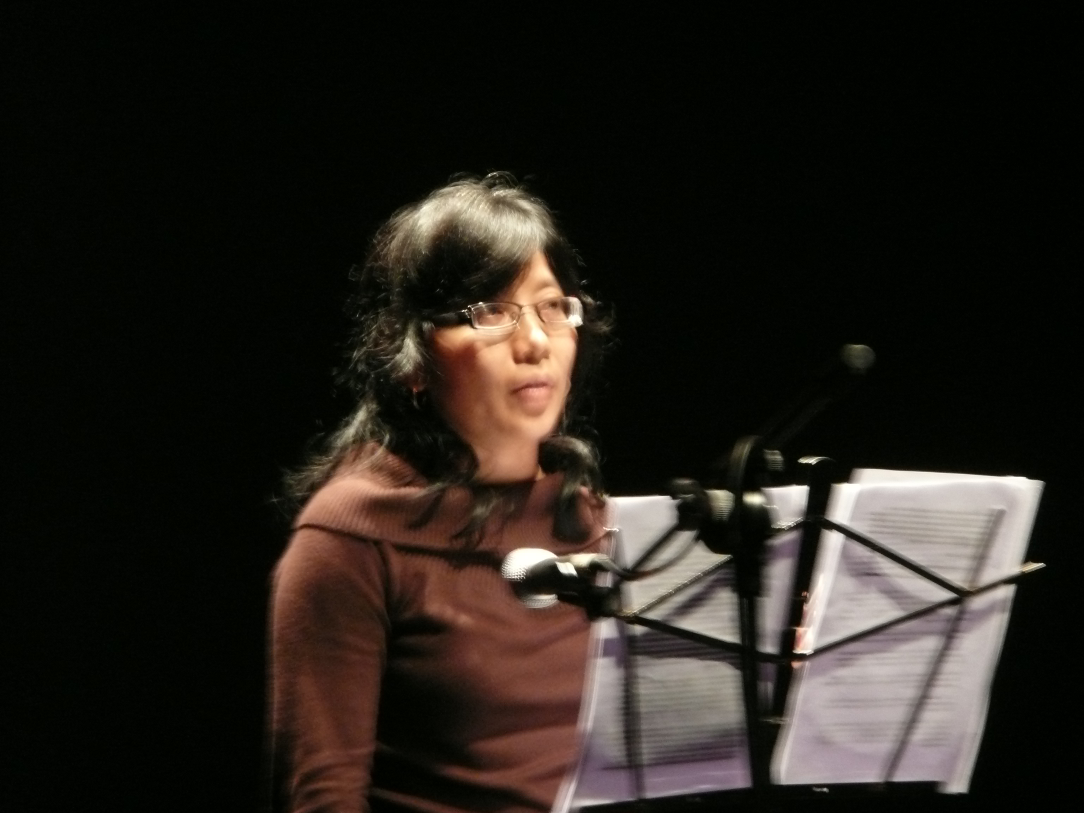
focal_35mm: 280
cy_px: 406
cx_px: 542
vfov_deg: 5.3
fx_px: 8768
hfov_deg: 7.1
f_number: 4.9
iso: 400
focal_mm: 46
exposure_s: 1/4
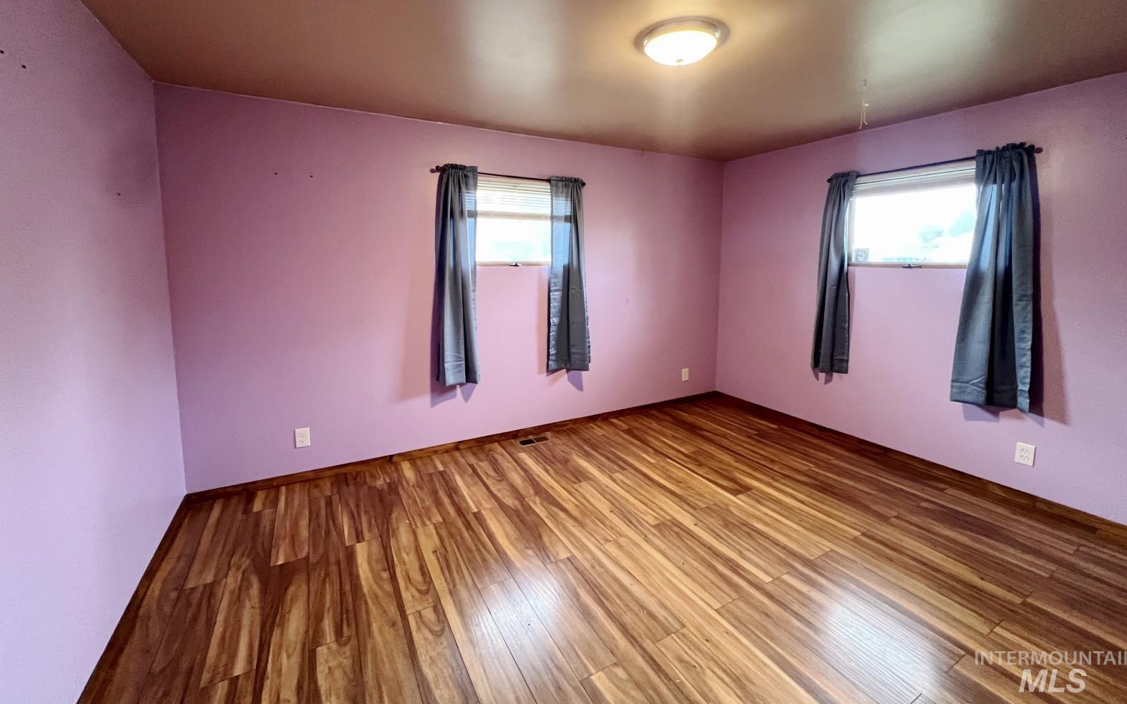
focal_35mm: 14
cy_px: 303
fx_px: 430
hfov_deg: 105.3
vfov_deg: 78.2
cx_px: 567
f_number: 1.8
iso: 320
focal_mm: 1.57
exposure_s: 1/60
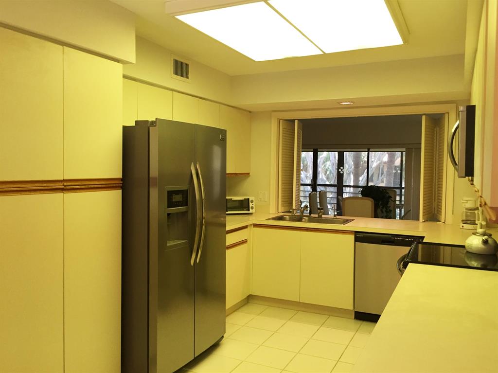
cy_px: 186
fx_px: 417
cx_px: 249
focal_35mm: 29
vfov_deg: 48.2
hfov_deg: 61.7
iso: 50
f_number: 2.2
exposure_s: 1/30
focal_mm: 4.15
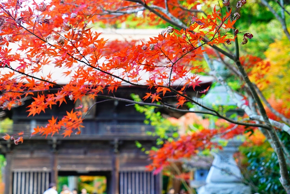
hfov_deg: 26.7
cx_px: 145
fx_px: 612
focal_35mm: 76
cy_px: 96
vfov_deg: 17.9
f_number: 5.6
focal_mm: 75
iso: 1000
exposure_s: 1/90
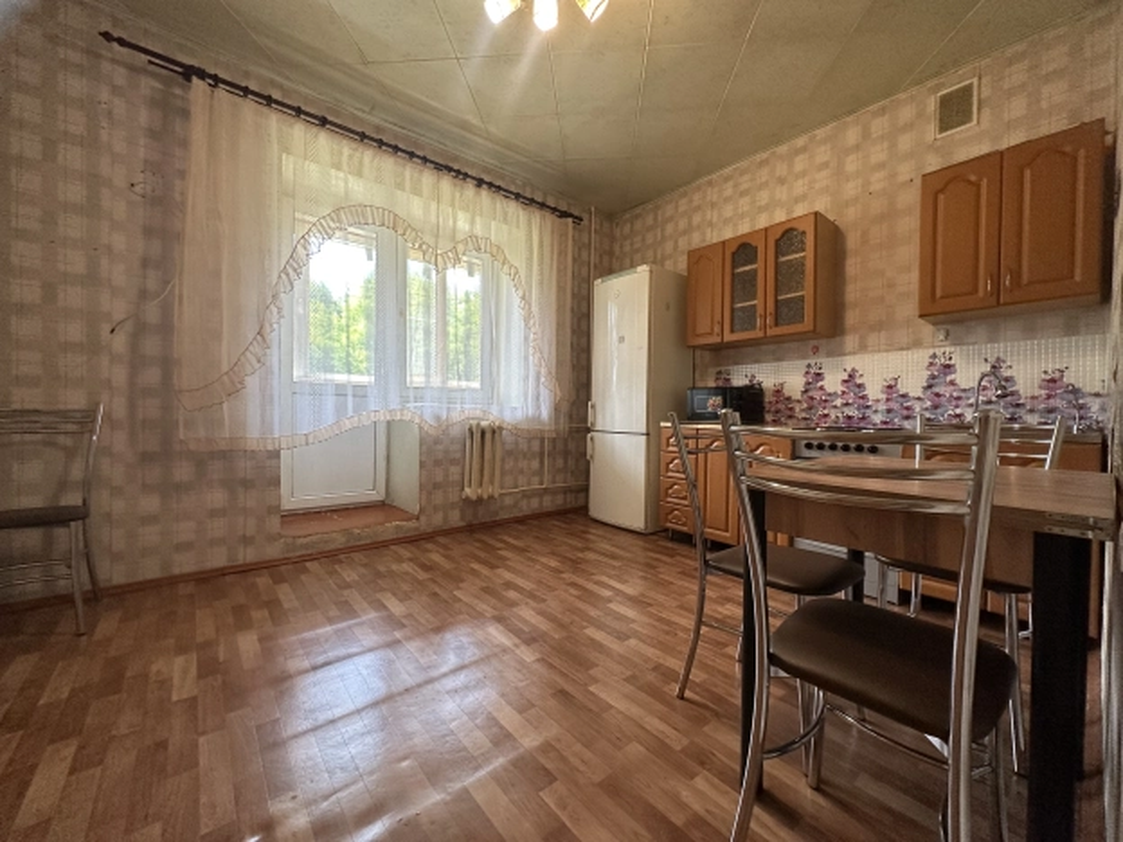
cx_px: 562
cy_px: 421
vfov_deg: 85.7
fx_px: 454
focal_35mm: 14
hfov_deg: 102.1
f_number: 2.2
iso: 160
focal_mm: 2.22
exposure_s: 1/100
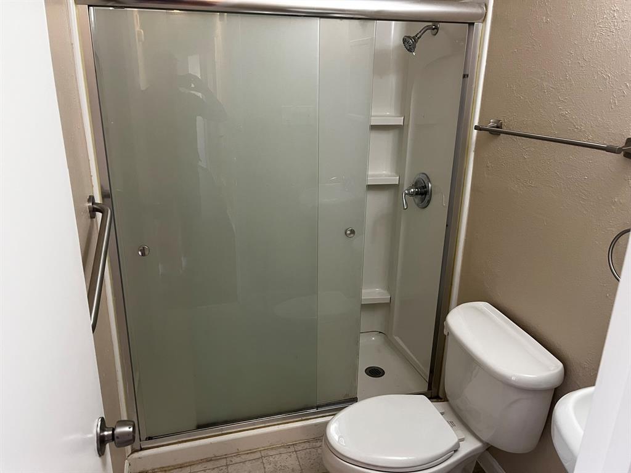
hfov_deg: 67.3
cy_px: 236
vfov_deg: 53.1
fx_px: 474
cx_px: 316
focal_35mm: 26
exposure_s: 1/60
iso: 160
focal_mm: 5.1
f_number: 1.6
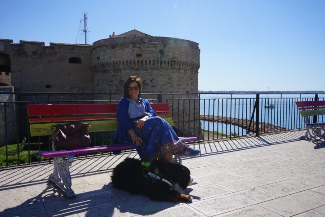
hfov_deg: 60.2
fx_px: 280
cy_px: 108
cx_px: 162
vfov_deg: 42.4
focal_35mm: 31
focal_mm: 31
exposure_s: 1/160
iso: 100
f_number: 13
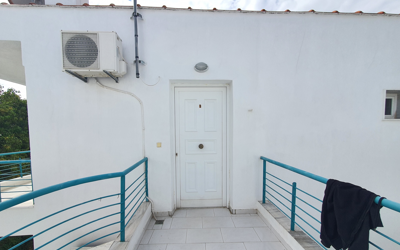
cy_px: 141
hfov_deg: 105.3
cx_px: 200
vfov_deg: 78.3
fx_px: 153
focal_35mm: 14
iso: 50
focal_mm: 1.8
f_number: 2.2
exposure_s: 1/896
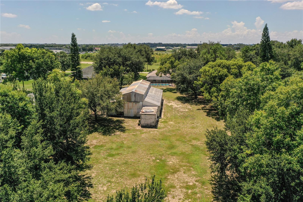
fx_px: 236
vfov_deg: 46.4
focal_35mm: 28
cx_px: 152
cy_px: 101
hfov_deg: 65.5
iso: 100
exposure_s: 1/120
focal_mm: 10.26
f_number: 4
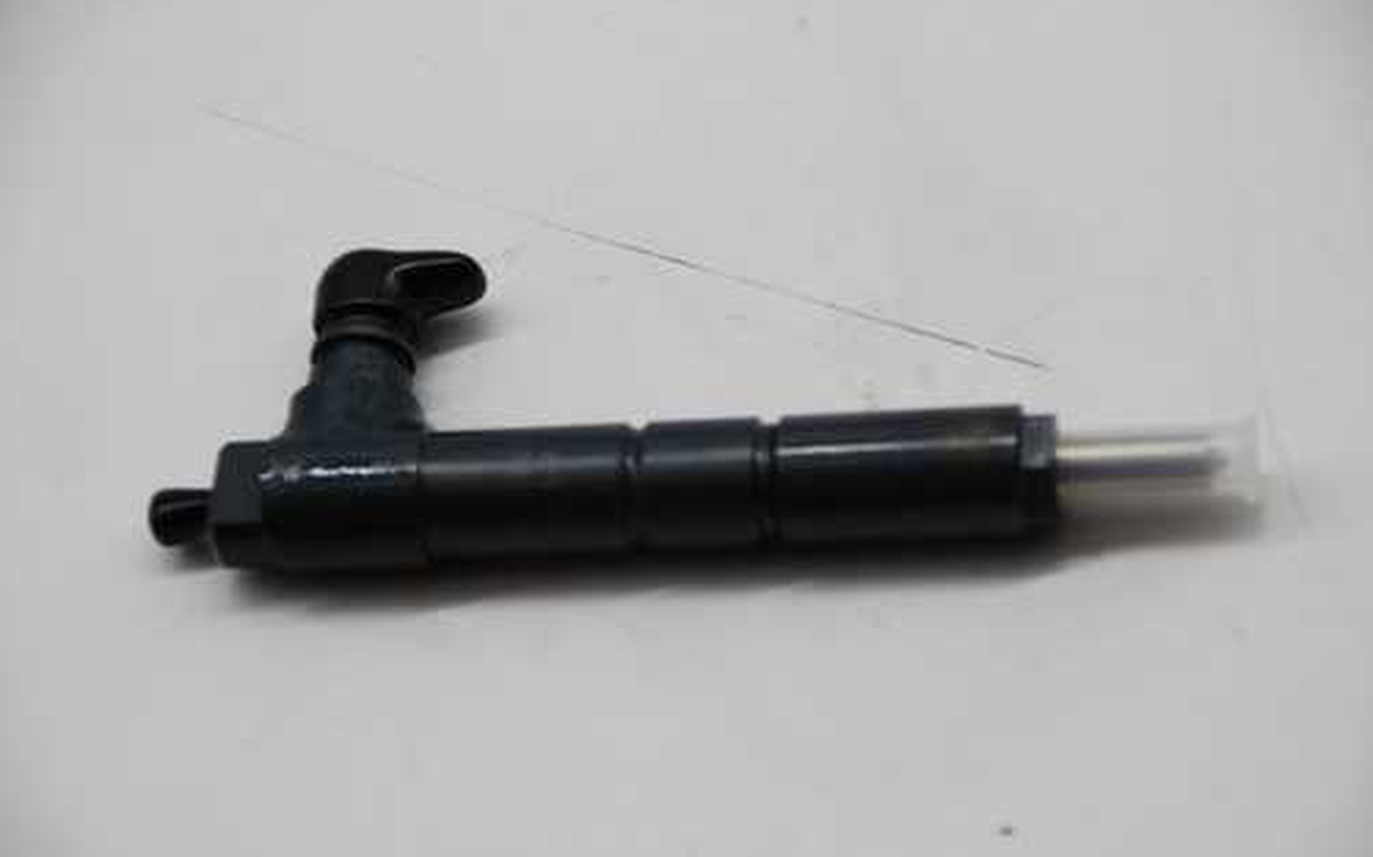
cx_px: 686
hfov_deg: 13.0
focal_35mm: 162
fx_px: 6042
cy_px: 406
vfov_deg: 8.1
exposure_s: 1/60
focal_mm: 105
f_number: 5.6
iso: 320
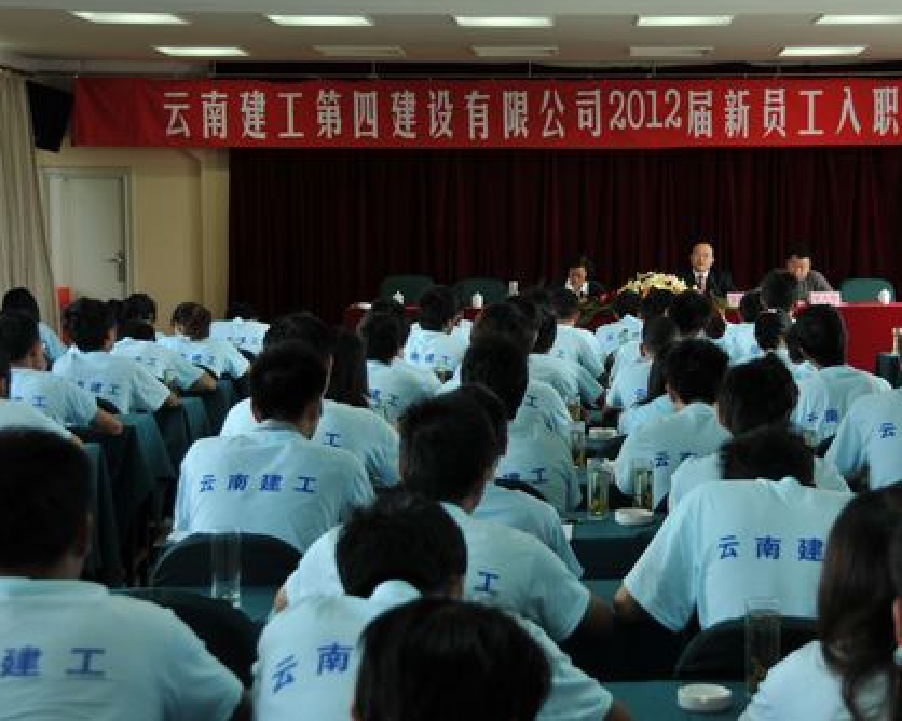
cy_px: 314
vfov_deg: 22.1
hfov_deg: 27.4
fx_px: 1841
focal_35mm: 69
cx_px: 605
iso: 500
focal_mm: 36
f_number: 4.2
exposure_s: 1/60
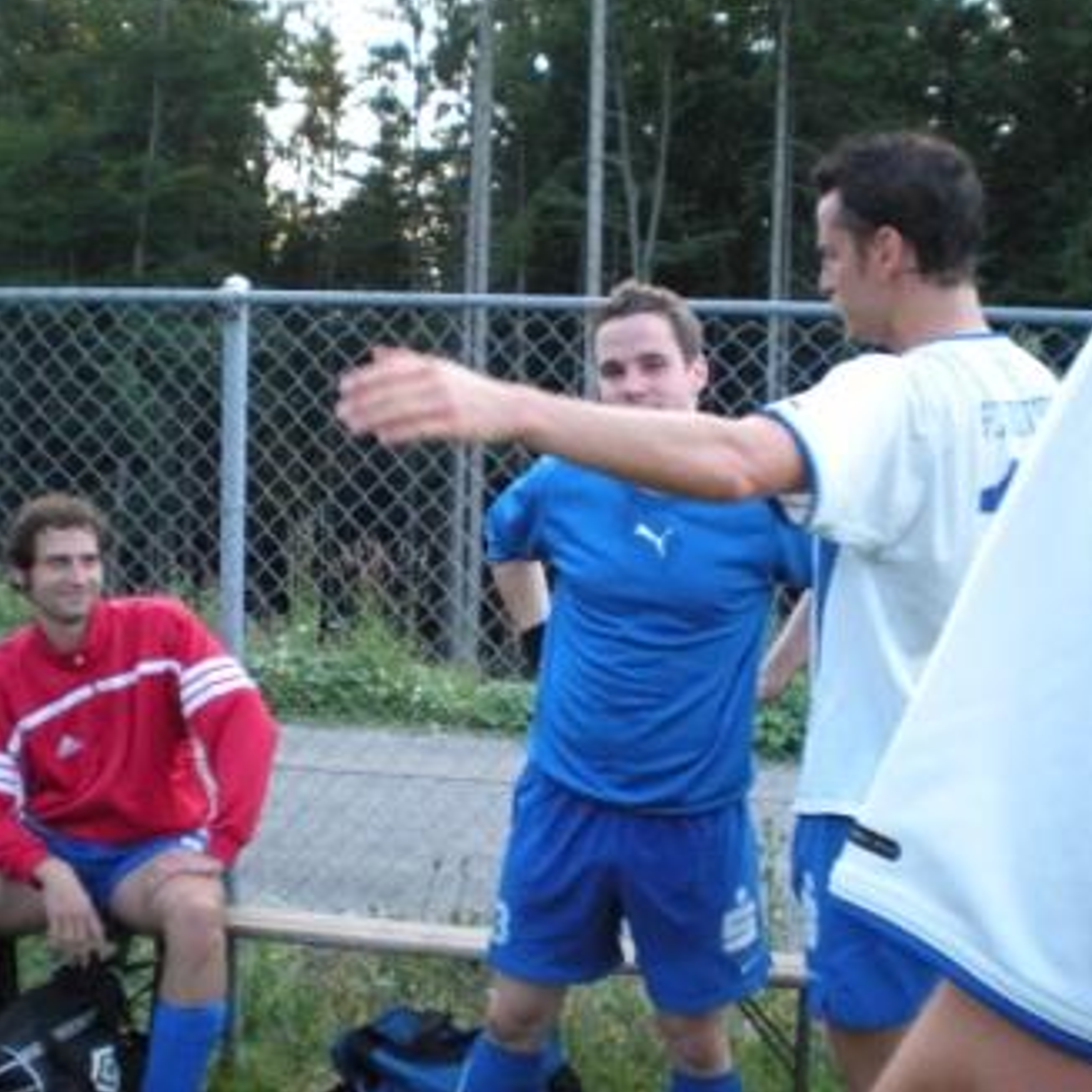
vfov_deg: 36.8
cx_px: 581
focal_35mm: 46
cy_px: 534
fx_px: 1642
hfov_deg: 36.8
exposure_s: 1/148
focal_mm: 6.3
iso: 400
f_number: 3.1
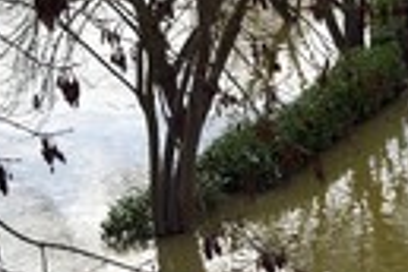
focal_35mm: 101
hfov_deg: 18.0
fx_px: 1145
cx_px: 617
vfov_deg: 13.5
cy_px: 206
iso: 100
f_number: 9
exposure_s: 1/250
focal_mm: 31
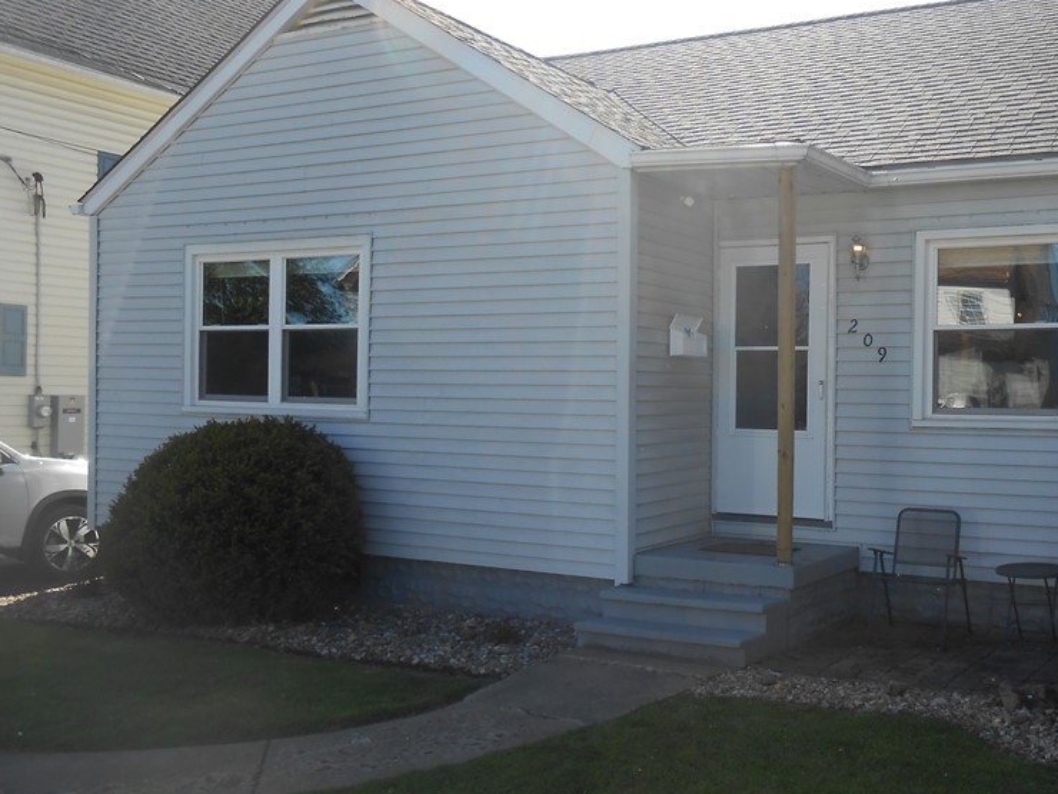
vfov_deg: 39.7
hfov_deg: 50.3
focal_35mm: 36
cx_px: 722
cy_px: 402
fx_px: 1100
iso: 80
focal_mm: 4.6
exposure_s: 1/400
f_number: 3.5
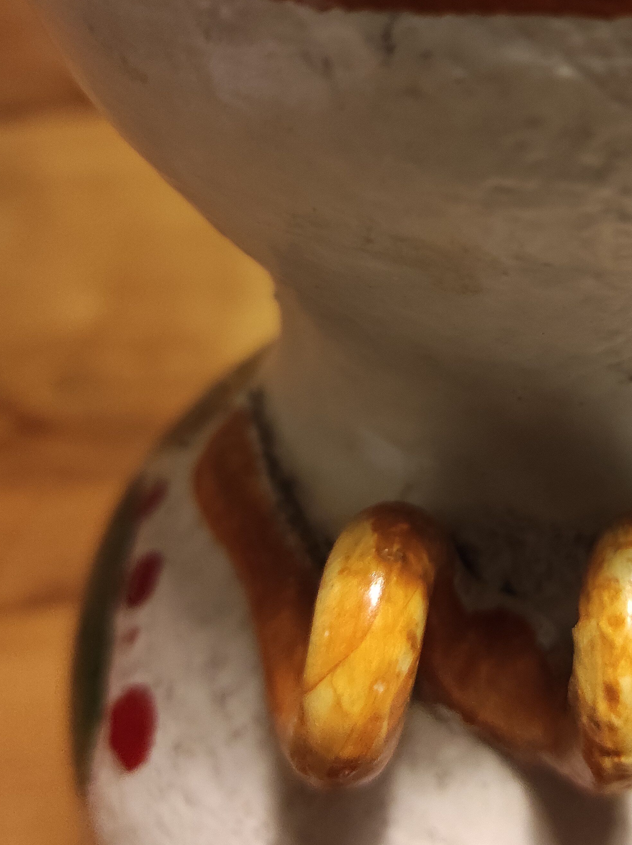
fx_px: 1072
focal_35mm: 44
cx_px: 521
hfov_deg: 31.8
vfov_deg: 42.6
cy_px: 309
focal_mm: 5.43
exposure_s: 1/33
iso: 1014
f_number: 1.89
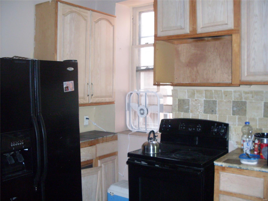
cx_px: 134
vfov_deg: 37.7
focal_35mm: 38
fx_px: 294
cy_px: 100
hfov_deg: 49.0
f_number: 2.8
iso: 200
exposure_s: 1/45
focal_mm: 6.3
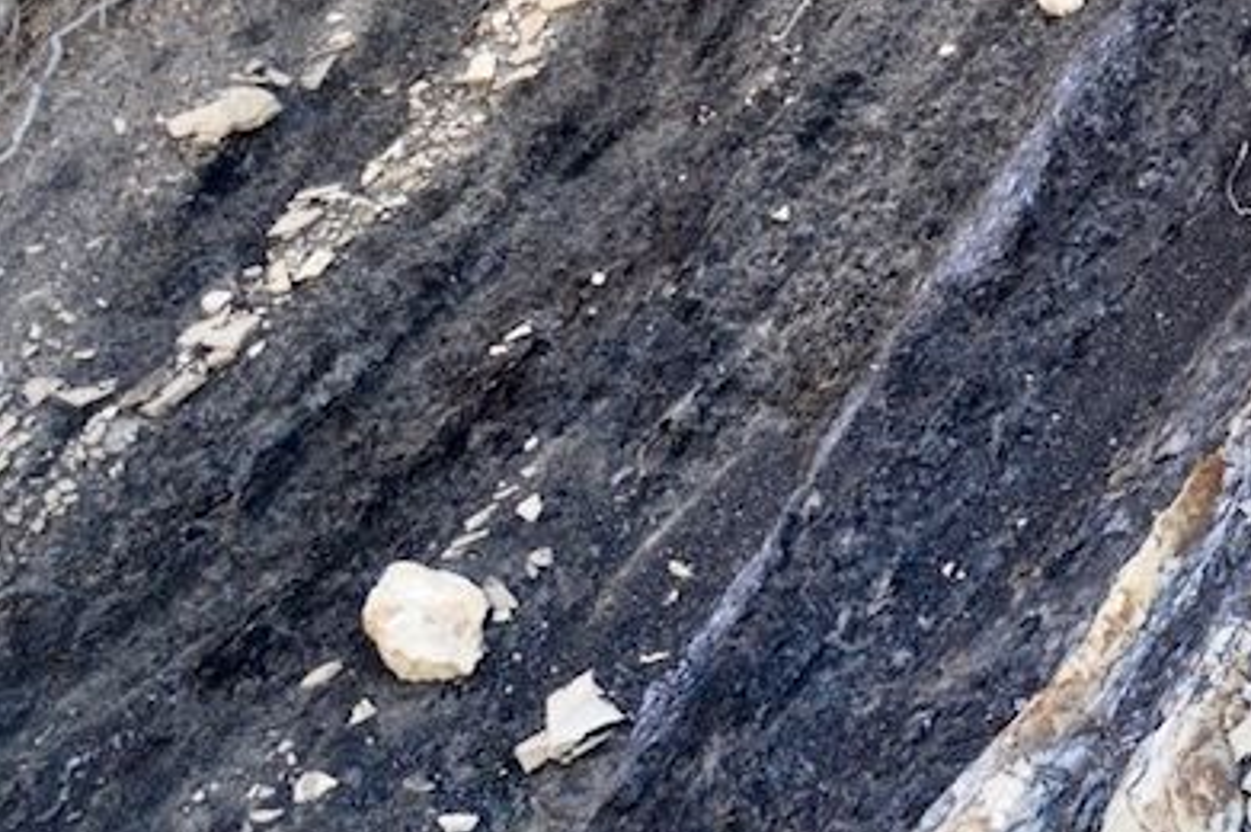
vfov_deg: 19.7
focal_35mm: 69
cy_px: 434
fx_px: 2396
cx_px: 1085
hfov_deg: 28.3
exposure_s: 1/500
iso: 1000
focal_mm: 18
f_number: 3.5
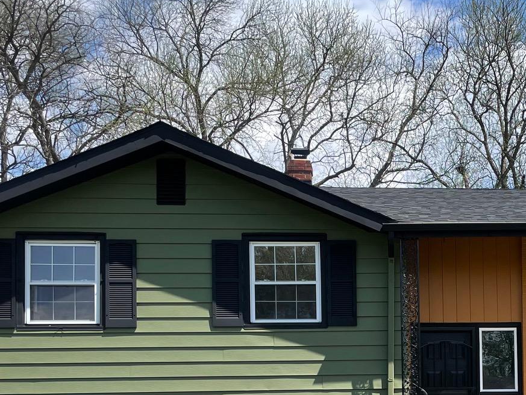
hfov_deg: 30.3
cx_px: 472
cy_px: 391
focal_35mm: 61
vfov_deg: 23.1
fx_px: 927
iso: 32
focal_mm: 4.2
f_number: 1.6
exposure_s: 1/2618
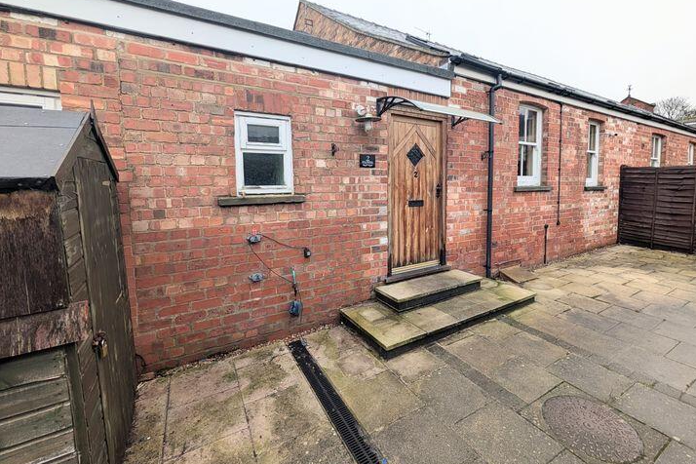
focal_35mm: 14
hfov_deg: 104.1
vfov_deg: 80.8
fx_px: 271
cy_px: 203
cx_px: 373
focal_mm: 2.02
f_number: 1.7
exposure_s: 1/361
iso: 77
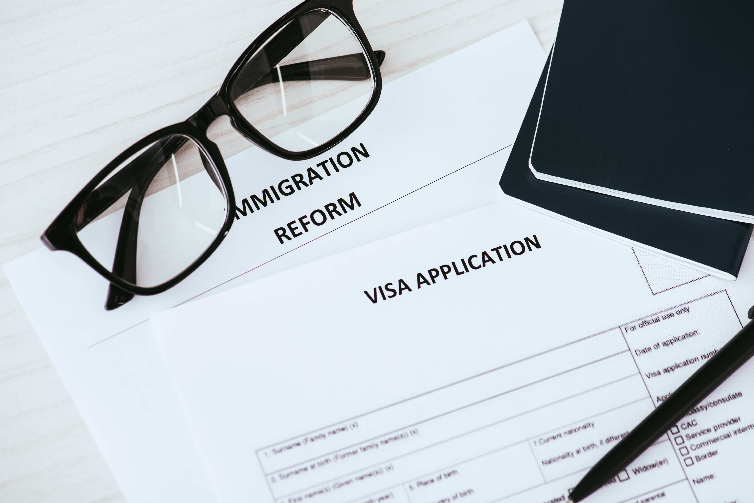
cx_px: 377
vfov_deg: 13.1
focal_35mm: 105
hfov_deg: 19.5
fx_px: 2200
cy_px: 252
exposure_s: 1/200
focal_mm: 105
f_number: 8
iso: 320
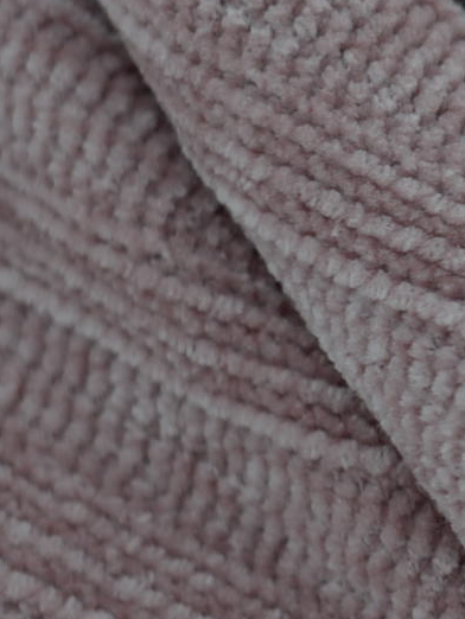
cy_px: 264
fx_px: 4957
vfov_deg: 7.1
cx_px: 1573
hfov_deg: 5.0
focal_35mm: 277
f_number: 3.5
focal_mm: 50
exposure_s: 1/250
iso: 100
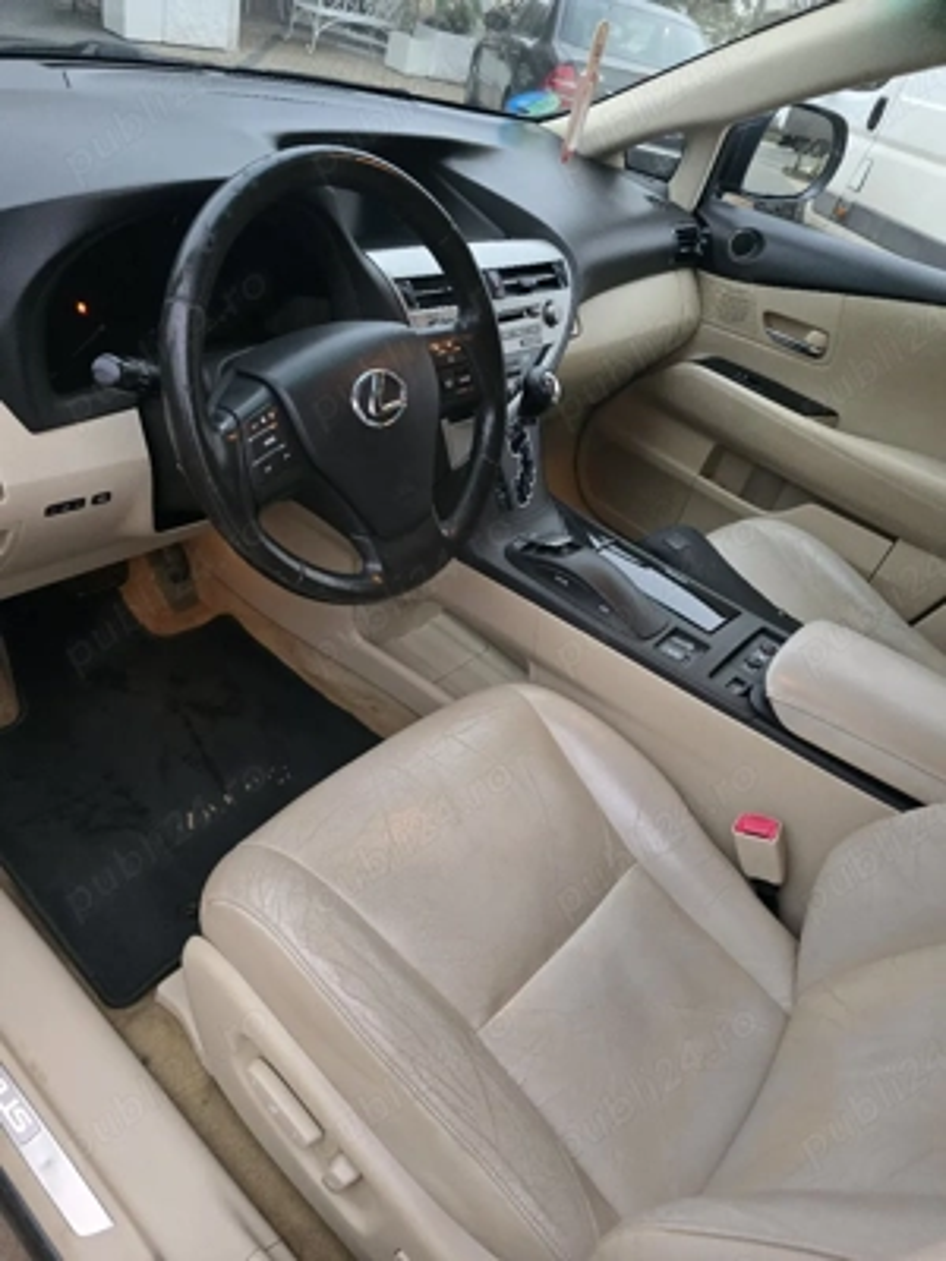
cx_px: 473
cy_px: 630
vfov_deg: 73.9
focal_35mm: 23
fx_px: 838
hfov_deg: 58.9
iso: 1250
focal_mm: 6.3
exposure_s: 1/100
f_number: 1.7
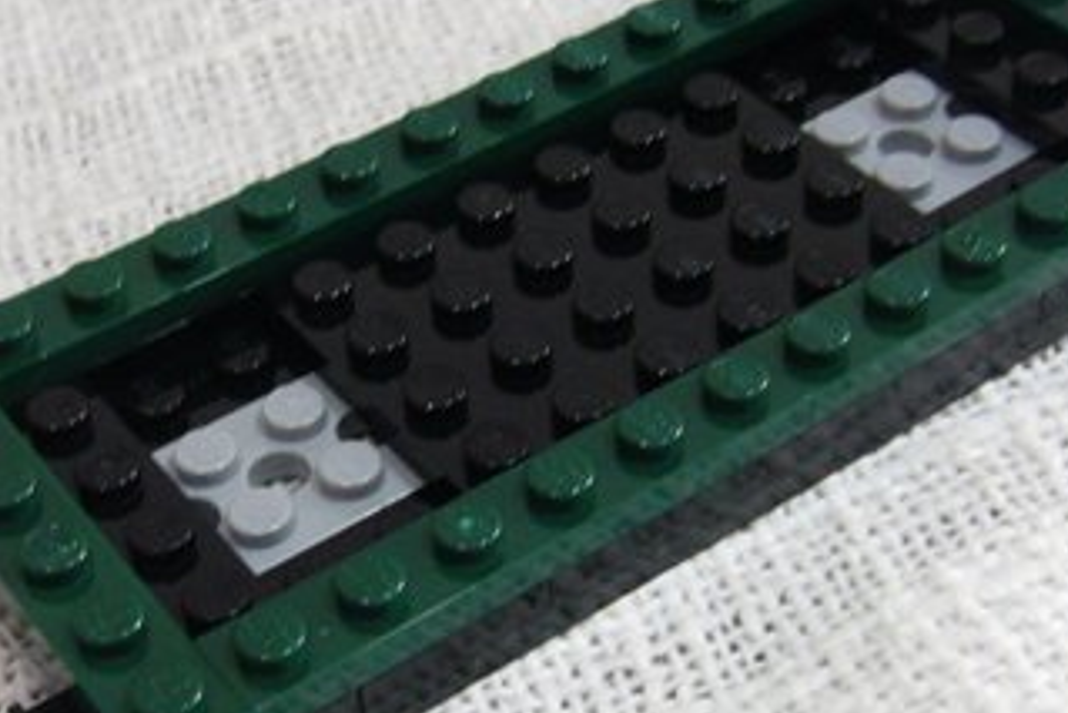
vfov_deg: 18.7
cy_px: 368
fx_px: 2167
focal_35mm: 73
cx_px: 475
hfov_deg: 27.7
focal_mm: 5.8
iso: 200
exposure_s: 1/10
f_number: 2.8
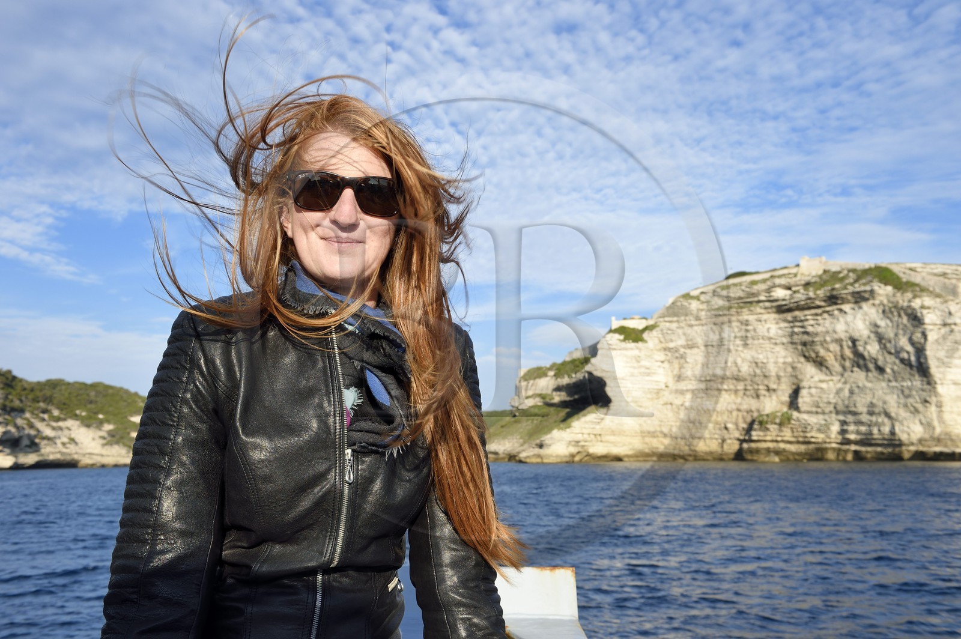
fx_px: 907
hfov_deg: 55.8
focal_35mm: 34
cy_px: 320
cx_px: 480
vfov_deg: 38.8
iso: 200
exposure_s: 1/250
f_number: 10
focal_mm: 34
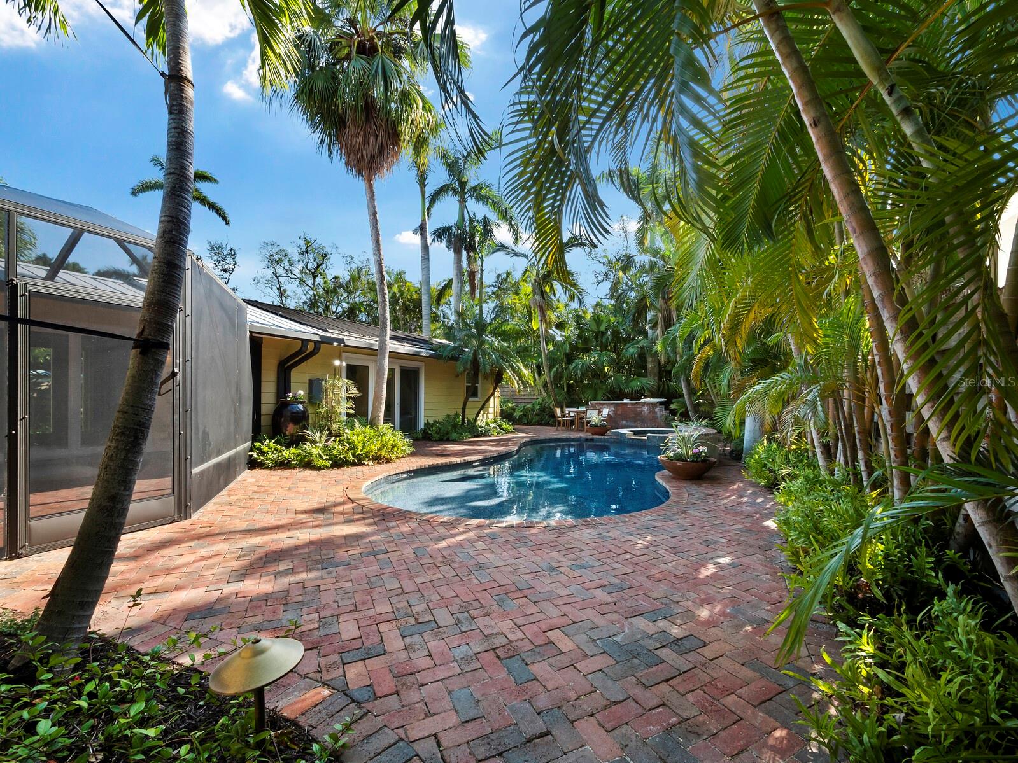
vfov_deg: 85.7
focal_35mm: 14
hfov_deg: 102.1
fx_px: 412
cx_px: 509
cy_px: 382
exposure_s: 1/60
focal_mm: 7
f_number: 11
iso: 400
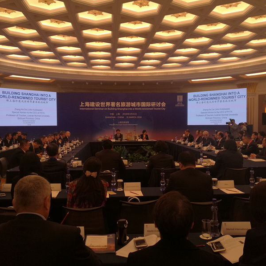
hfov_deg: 51.1
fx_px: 278
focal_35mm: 32
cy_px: 133
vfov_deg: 51.1
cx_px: 127
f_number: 2
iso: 80
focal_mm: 4.04
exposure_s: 1/100
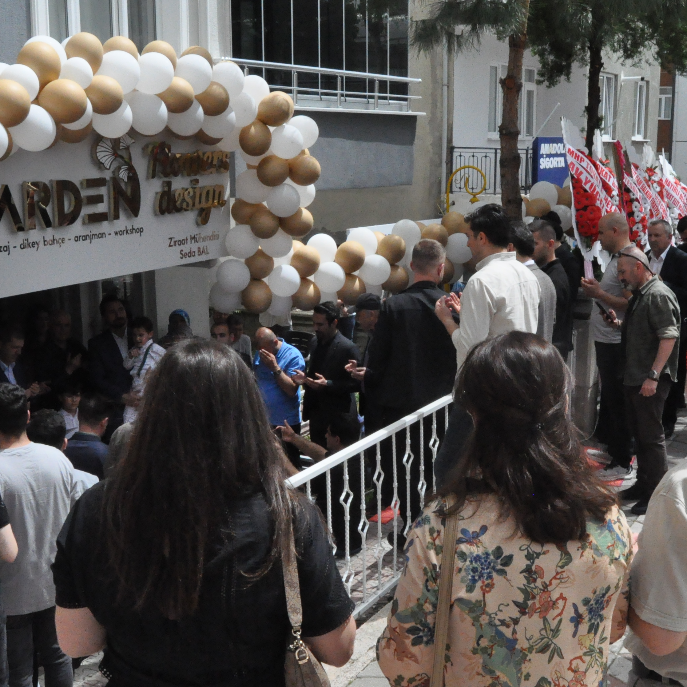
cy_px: 376
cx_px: 417
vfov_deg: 38.3
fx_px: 988
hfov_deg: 38.2
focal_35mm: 44
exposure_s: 1/1250
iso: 3200
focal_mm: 18
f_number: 18
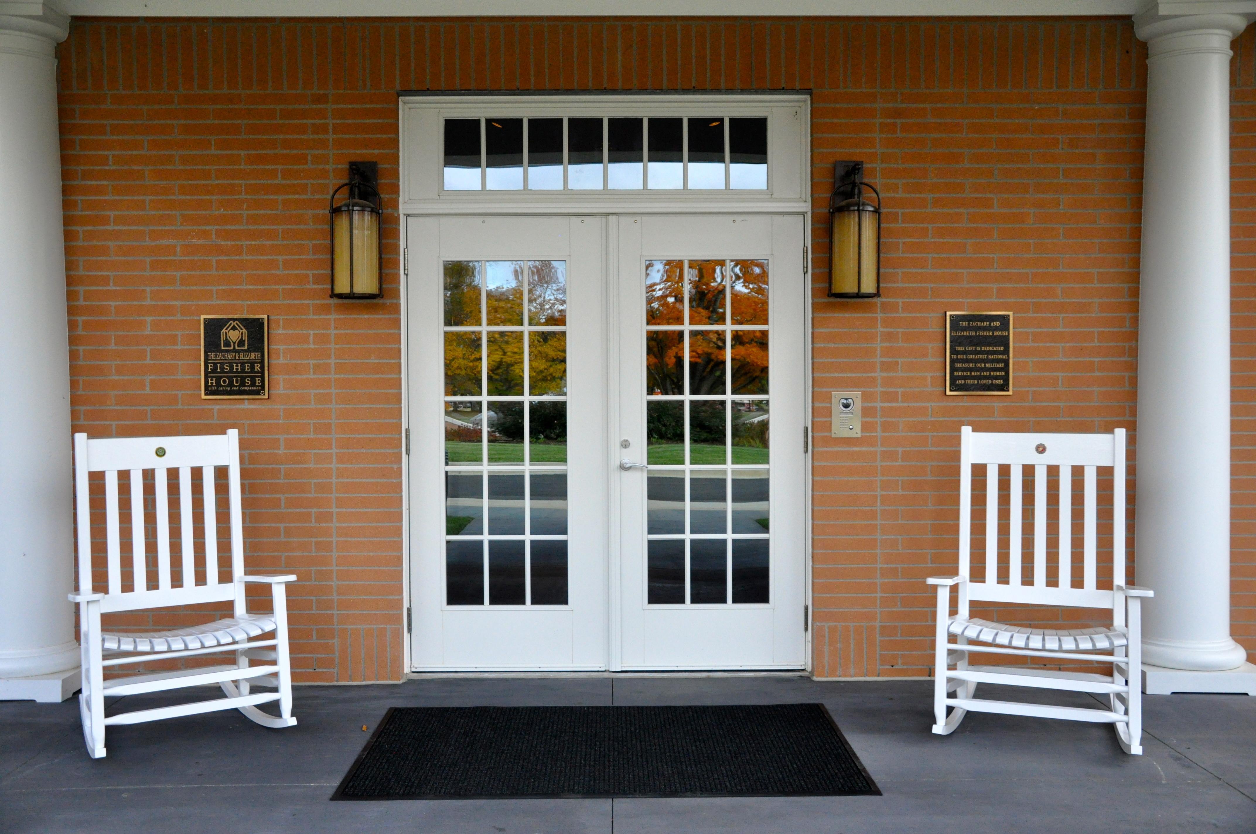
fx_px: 1254
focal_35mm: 36
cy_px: 417
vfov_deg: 36.8
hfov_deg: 53.2
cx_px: 628
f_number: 3.8
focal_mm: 24
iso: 1600
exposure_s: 1/1000
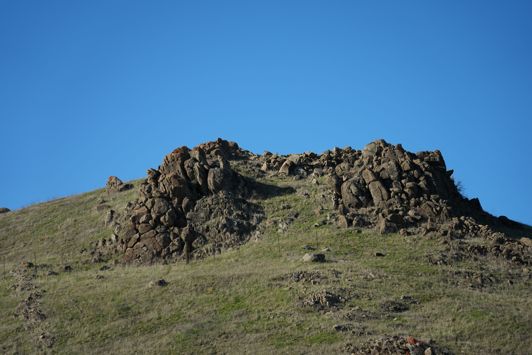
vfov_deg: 10.5
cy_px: 178
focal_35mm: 130
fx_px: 1921
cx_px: 266
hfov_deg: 15.8
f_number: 6.3
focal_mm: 130
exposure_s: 1/1250
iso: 400
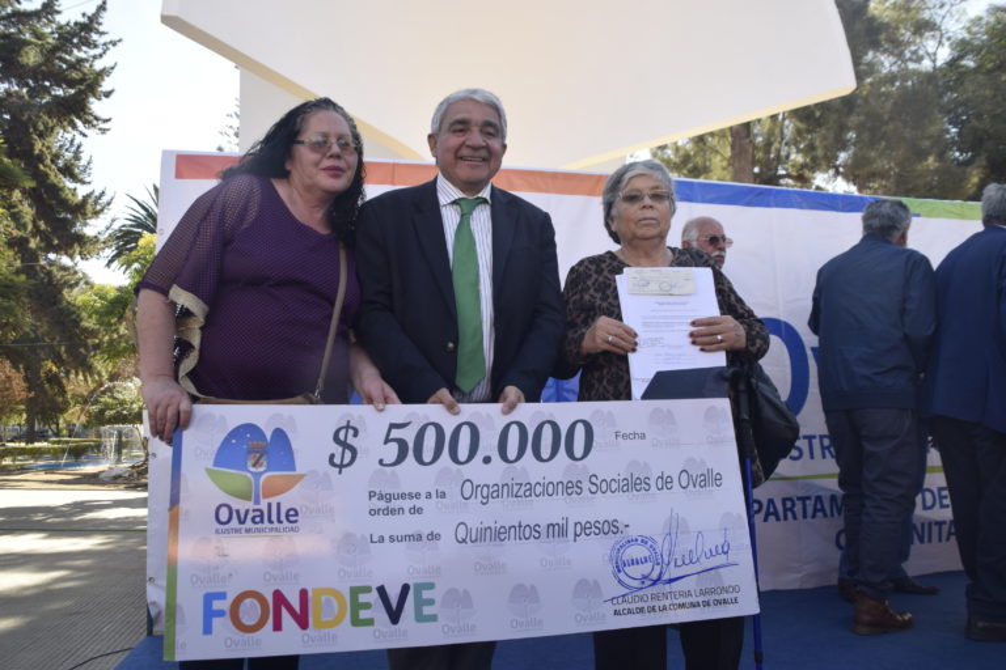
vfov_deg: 47.9
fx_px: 754
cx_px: 503
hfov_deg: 67.4
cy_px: 335
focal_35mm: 27
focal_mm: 18
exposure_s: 1/250
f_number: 8
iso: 360
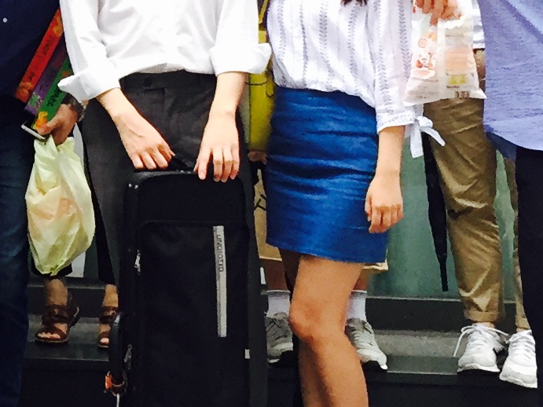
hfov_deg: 13.6
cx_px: -251
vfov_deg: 10.6
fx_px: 2149
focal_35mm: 137
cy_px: -74
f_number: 2.2
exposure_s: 1/30
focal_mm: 4.15
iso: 50
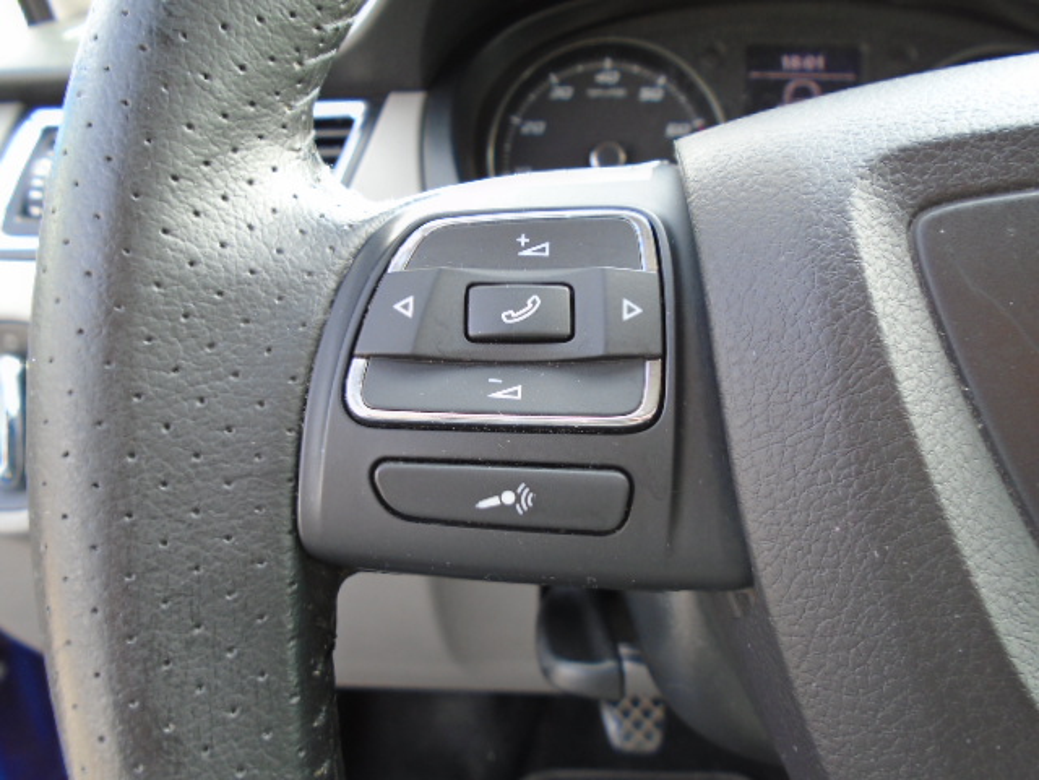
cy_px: 390
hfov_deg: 67.3
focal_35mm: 26
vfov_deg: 53.1
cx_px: 520
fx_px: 780
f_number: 3.2
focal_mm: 4.6
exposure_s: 1/40
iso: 100
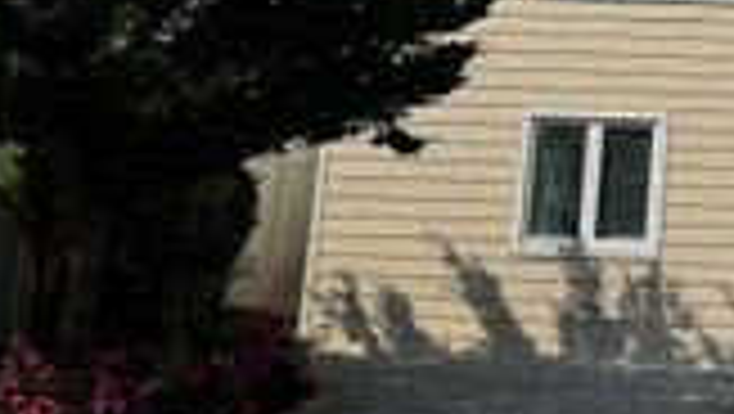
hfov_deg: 24.3
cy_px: -160
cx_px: 856
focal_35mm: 80
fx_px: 1558
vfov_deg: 14.4
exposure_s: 1/12346
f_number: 1.78
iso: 80
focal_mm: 6.76
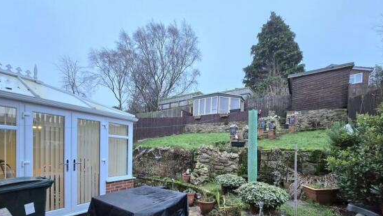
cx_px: 188
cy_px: 151
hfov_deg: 103.0
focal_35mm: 15
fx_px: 152
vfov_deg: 67.8
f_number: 2.2
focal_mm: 2.2
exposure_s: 1/50.3
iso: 250
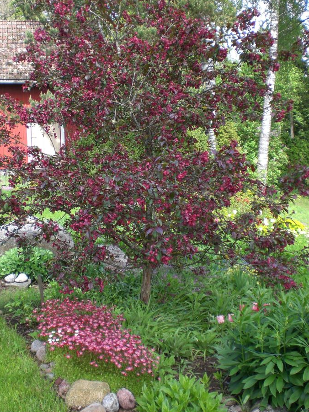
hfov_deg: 32.1
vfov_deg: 42.1
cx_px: 133
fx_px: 535
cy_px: 201
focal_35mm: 45
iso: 50
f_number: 3.1
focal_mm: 6.3
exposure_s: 1/160
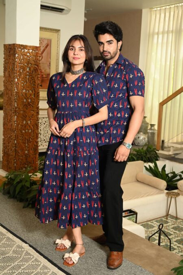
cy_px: 138
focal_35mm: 45
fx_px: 343
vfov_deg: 43.6
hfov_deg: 29.8
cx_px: 92
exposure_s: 1/160
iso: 640
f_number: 5.6
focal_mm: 45
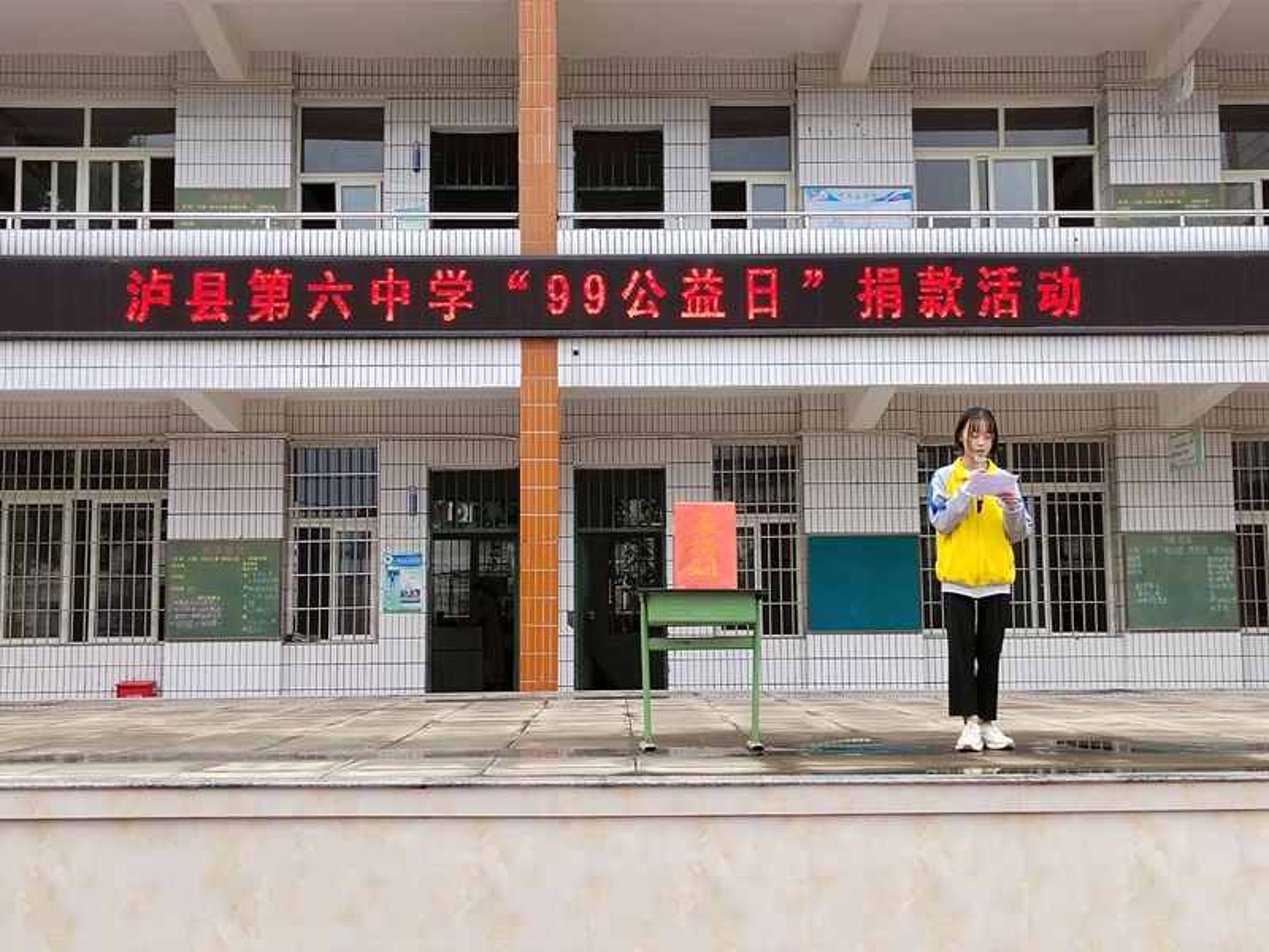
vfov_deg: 34.3
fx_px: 1540
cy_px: 476
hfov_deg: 44.8
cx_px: 634
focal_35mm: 42
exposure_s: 1/100
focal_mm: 5.52
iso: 102
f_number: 1.9
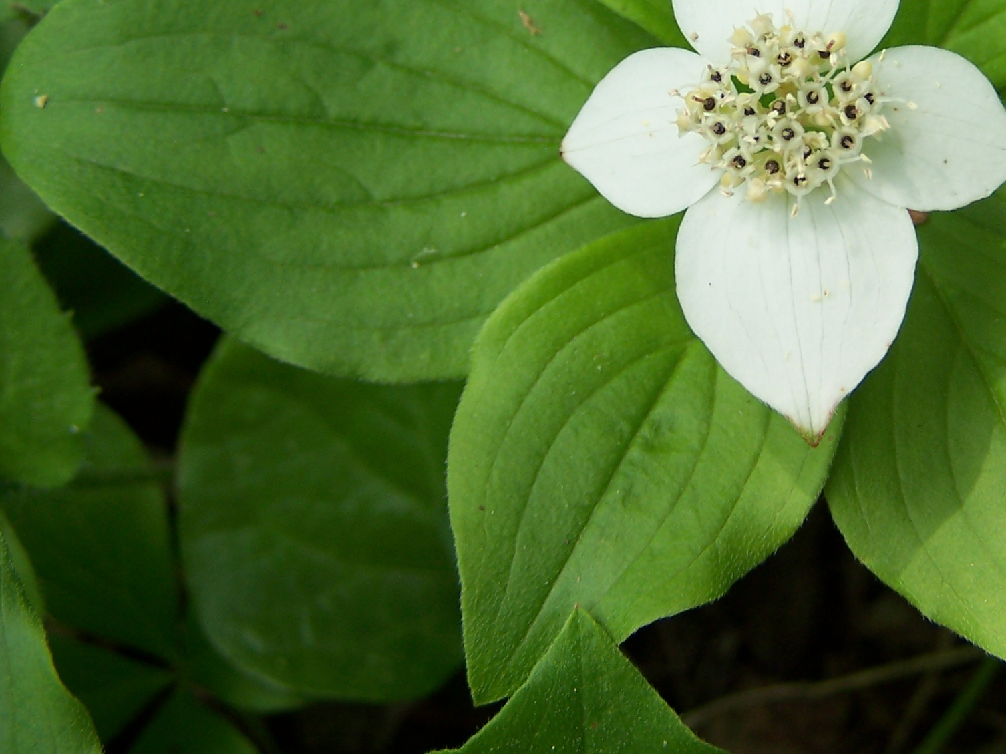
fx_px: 1889
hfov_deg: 29.3
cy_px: 116
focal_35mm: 65
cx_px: 774
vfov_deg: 22.2
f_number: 2.8
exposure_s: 1/160
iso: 80
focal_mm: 6.3
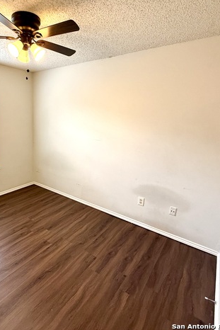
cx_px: 61
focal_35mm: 20
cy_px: 161
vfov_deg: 83.9
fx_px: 183
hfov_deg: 59.4
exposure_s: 1/120
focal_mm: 2.22
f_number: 2.2
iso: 160
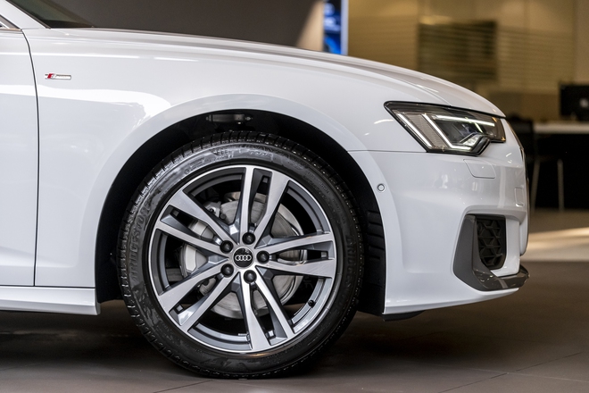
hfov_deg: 24.2
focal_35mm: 84
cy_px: 196
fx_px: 1374
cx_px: 294
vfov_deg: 16.3
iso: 640
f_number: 1.4
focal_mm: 56
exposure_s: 1/3200
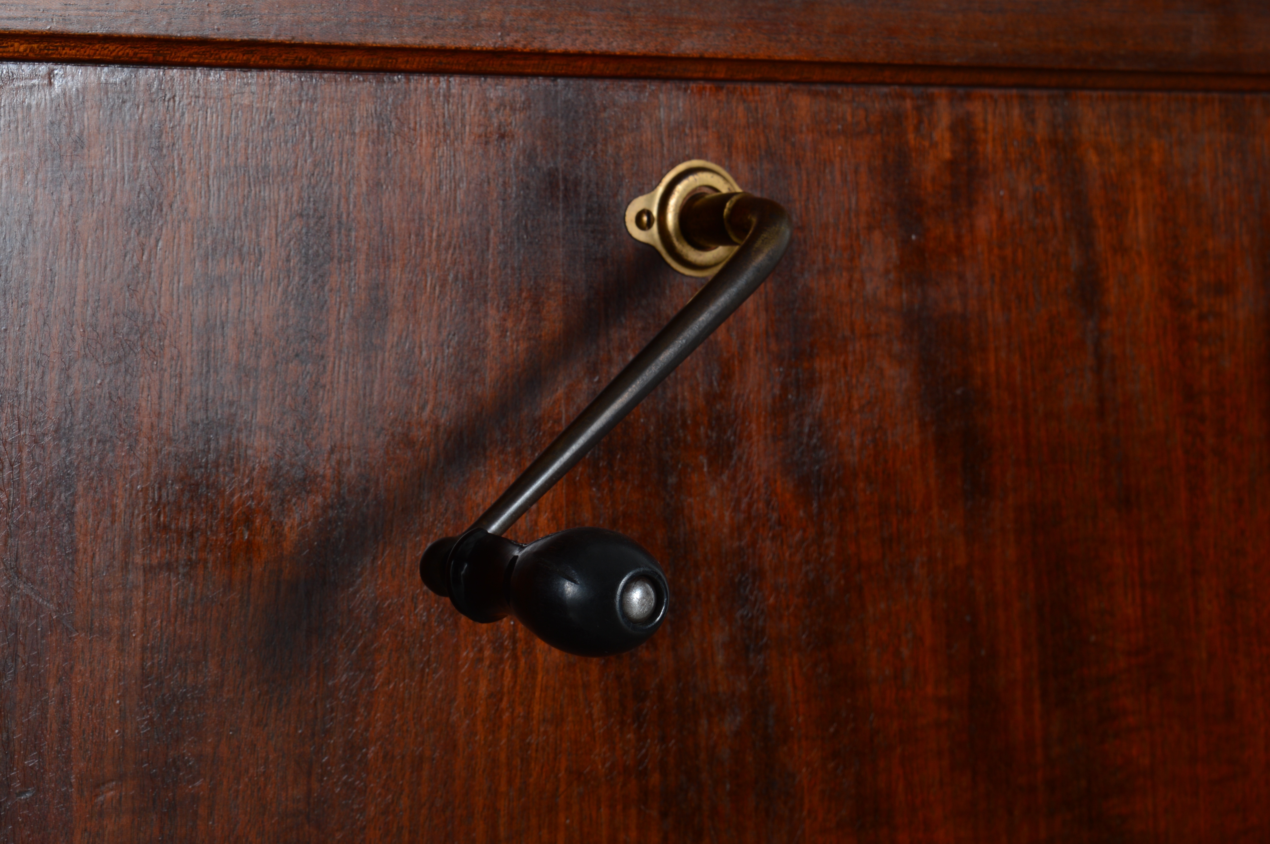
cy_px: 422
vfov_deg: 16.5
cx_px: 635
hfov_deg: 24.6
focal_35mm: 82
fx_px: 2908
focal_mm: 55
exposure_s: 1/125
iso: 100
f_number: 14
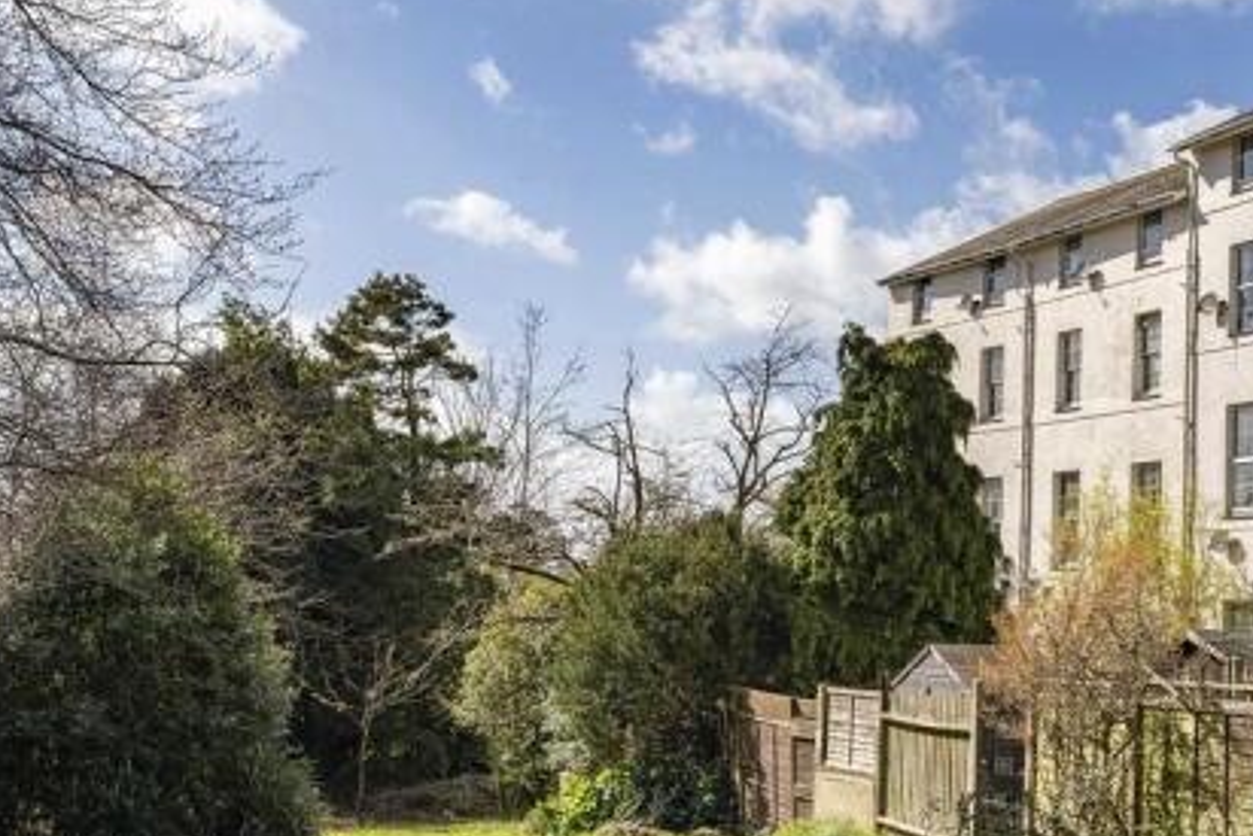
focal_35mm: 55
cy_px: 451
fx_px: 1908
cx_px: 911
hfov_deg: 35.7
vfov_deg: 24.7
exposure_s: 1/800
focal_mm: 34.5
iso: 200
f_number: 7.1
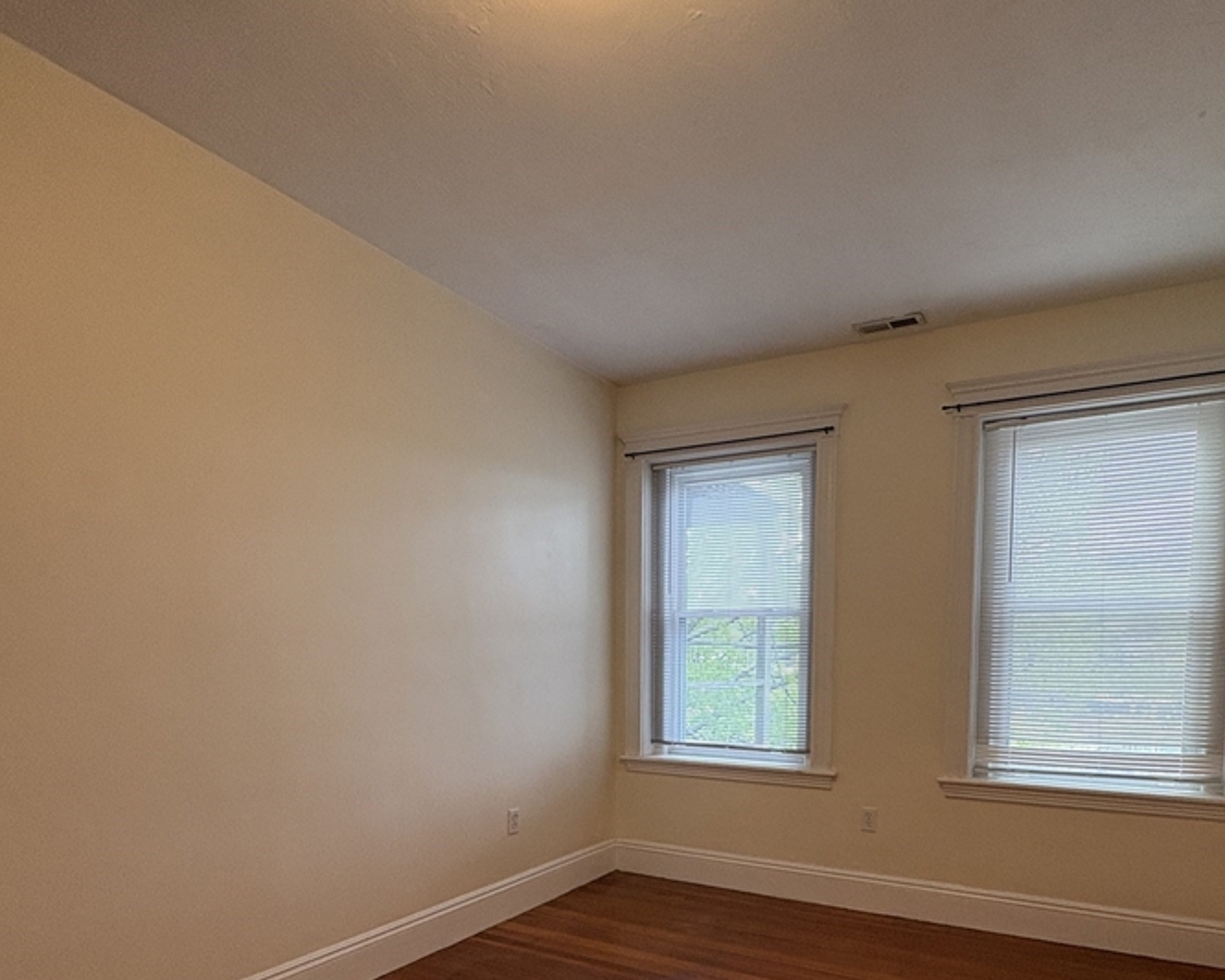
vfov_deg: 62.8
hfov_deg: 77.0
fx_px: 761
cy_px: 701
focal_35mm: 21
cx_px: 714
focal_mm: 2.22
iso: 200
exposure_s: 1/120
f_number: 2.2
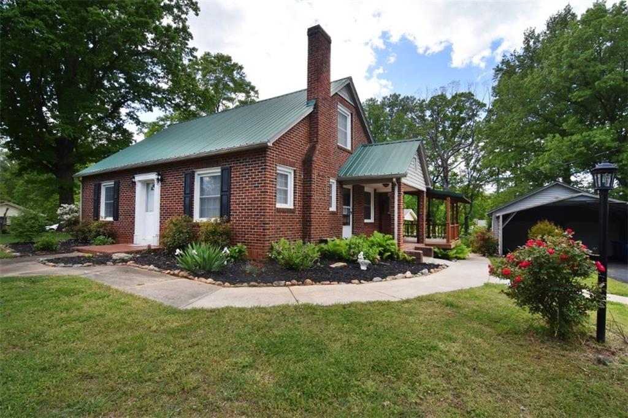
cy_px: 209
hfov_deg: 95.0
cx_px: 314
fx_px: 288
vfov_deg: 72.0
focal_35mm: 16
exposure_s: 1/500
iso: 640
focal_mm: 11
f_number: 8
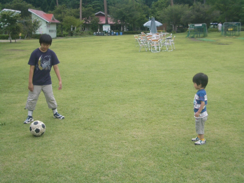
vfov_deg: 29.7
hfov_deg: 38.9
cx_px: 122
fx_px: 345
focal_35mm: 49
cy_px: 92
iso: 50
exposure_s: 1/320
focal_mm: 8.2
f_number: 3.1
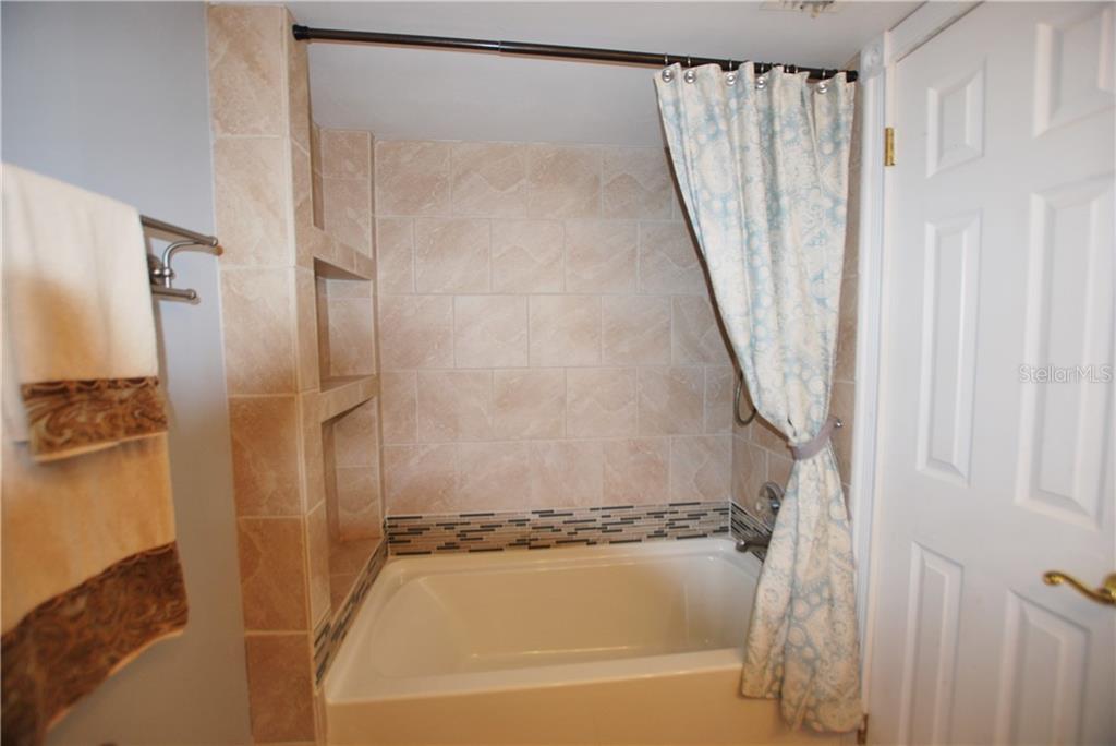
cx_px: 558
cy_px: 373
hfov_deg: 100.4
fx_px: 465
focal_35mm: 15
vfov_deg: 77.4
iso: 200
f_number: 3.5
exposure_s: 1/60
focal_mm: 10
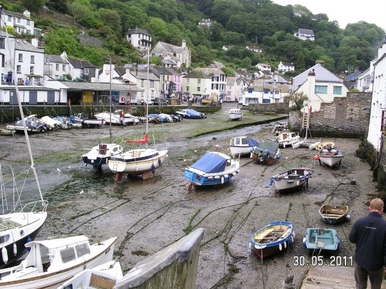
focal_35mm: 38
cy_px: 144
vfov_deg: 37.7
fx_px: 423
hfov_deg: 49.0
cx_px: 193
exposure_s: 1/180
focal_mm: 7.8
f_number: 5.6
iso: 100
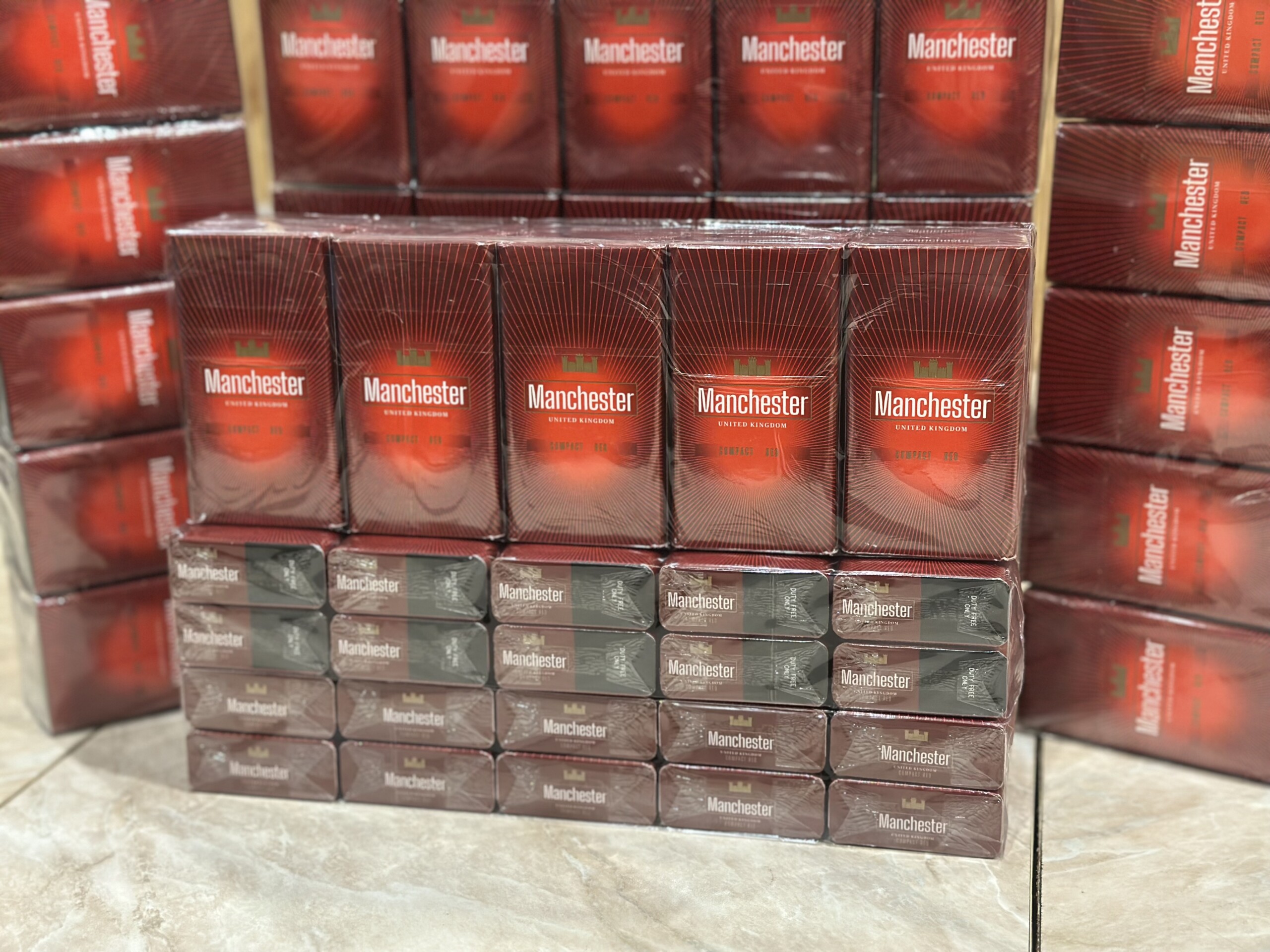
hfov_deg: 39.7
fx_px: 1761
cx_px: 635
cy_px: 476
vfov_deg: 30.3
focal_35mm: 48
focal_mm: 6.86
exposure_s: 1/33
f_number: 1.78
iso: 400
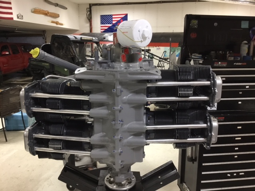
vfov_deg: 45.4
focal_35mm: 31
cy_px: 96
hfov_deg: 58.4
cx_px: 128
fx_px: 228
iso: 80
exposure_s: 1/30
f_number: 2.4
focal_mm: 3.3
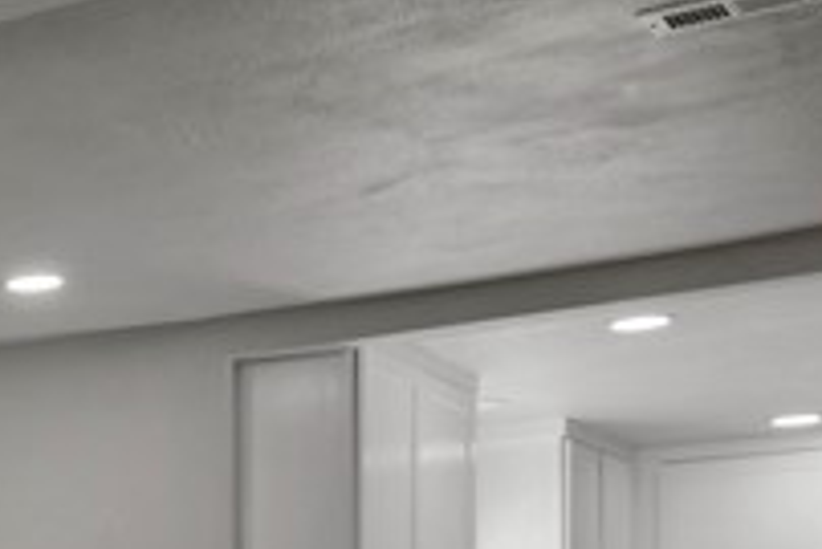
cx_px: -1013
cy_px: 777
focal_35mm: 86
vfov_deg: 15.0
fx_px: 1965
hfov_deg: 15.8
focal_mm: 16
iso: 100
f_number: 6.3
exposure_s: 1/8
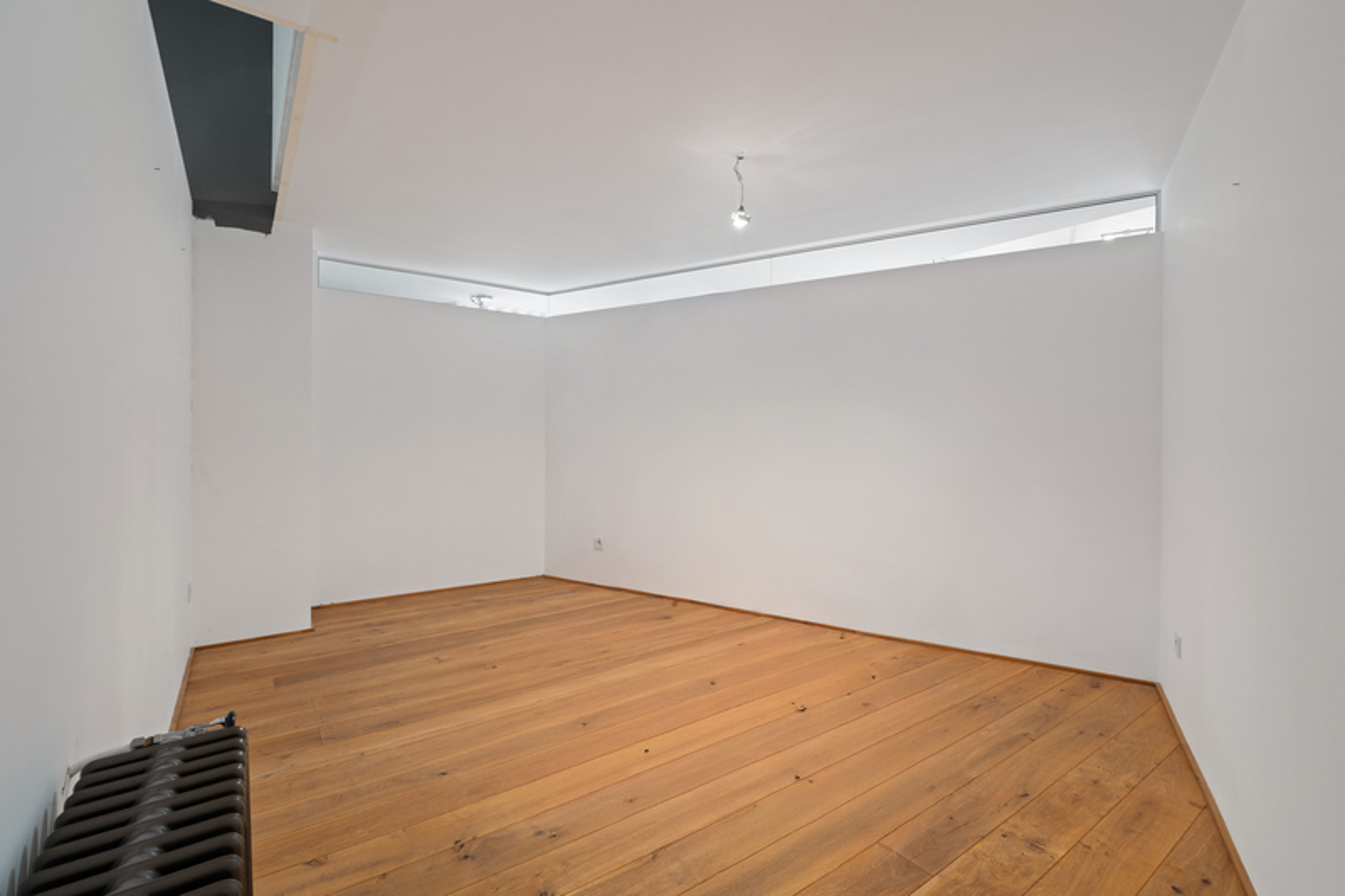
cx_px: 672
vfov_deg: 73.7
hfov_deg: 96.7
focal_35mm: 16
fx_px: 598
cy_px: 448
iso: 250
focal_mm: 16
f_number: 8
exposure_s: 2.5
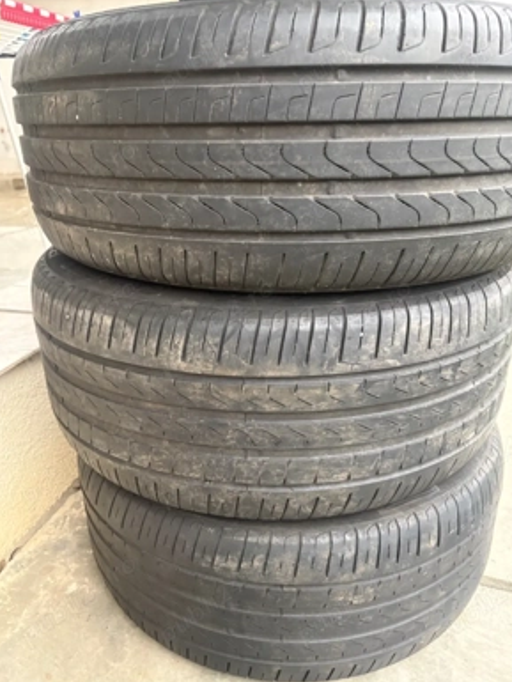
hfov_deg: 51.4
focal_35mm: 27
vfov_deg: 65.3
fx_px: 532
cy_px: 345
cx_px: 252
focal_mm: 5.96
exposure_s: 1/59
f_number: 1.6
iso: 500
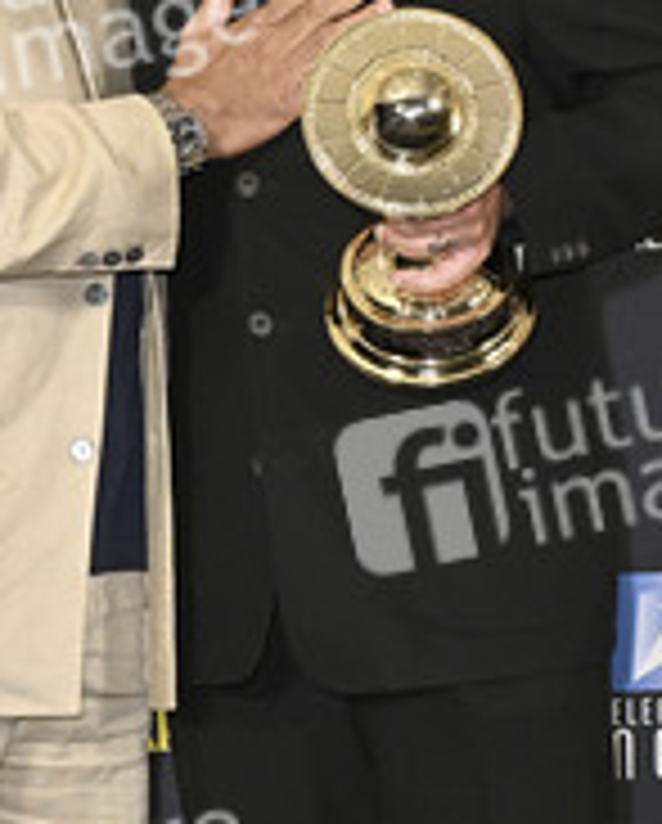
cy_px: 243
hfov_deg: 17.0
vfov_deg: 21.1
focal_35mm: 90
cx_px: 158
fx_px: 2199
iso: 2000
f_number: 5
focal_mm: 44
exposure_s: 1/320
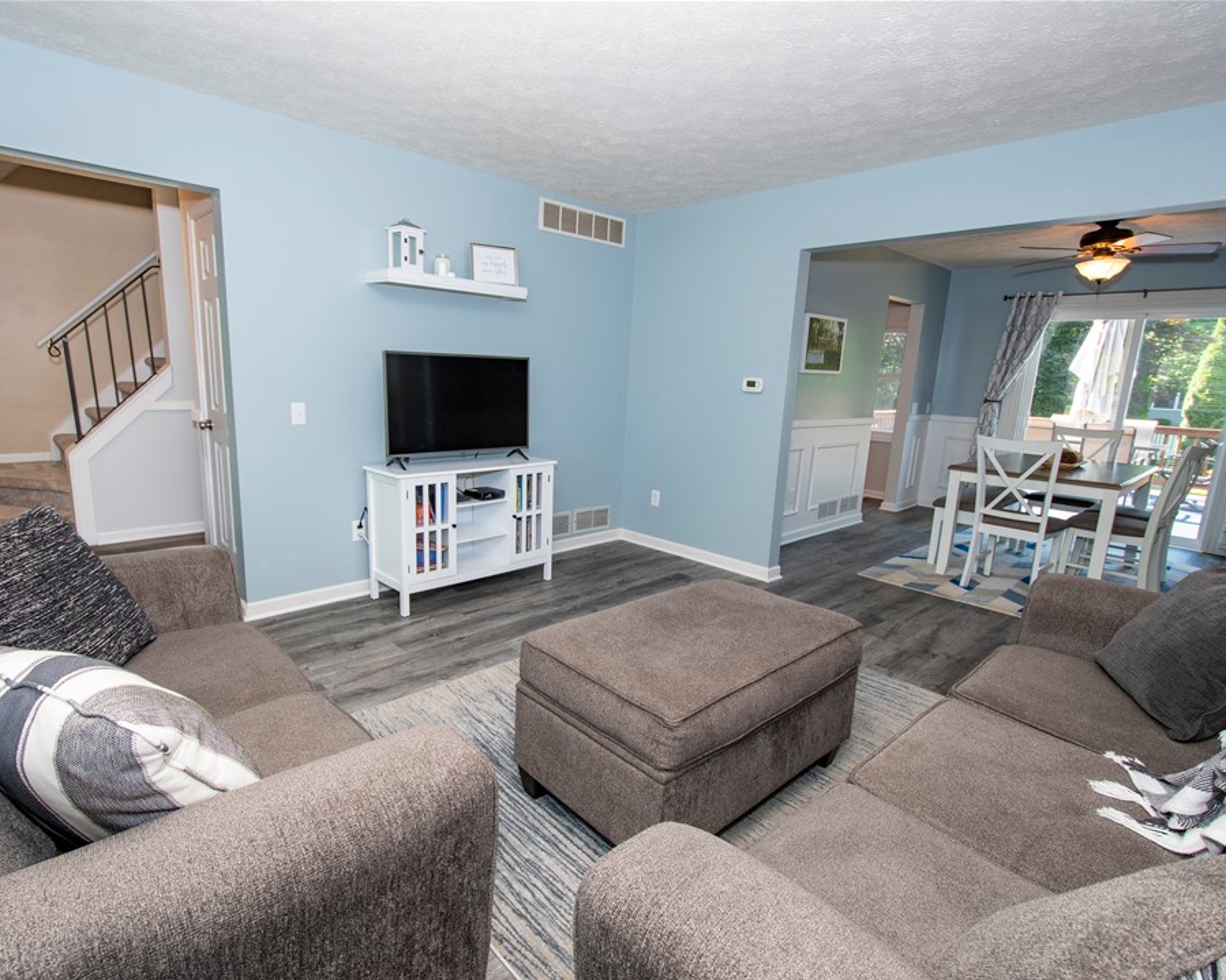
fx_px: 617
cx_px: 562
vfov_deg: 77.0
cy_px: 492
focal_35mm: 17
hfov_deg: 89.5
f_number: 5
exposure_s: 1/50
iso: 200
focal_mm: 10
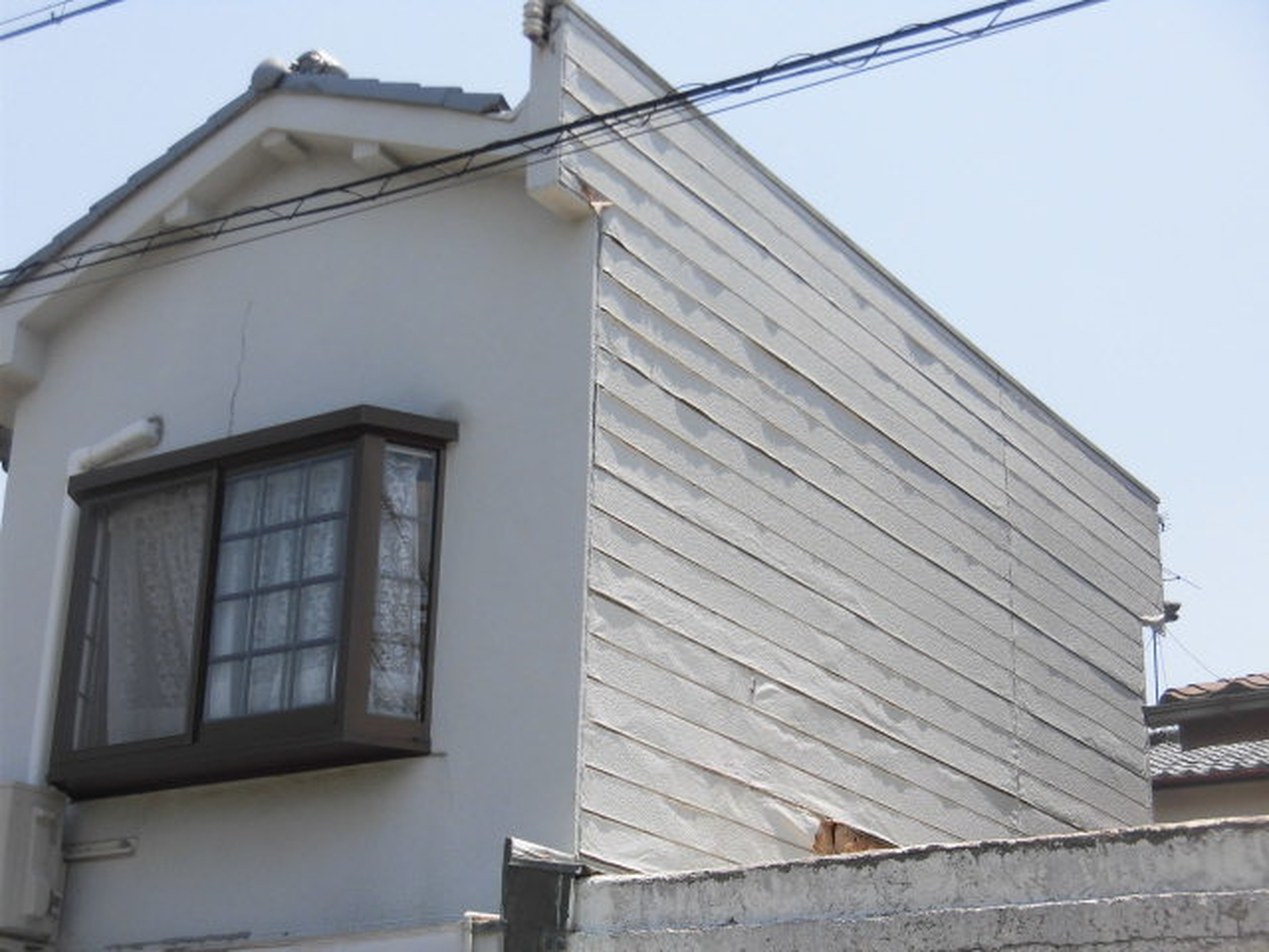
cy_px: 476
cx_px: 634
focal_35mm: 59
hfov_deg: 32.7
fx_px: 2163
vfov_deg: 24.8
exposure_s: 1/800
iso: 100
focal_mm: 10.54
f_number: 4.2
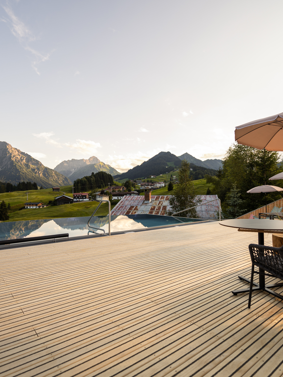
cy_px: 184
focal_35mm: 21
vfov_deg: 79.0
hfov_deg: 63.4
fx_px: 229
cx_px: 150
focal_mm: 14
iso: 125
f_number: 2.8
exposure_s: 1/640
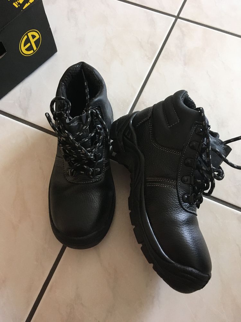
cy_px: 161
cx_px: 120
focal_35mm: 29
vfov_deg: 61.7
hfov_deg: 48.2
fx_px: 269
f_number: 2.2
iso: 200
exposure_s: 1/20
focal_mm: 4.15
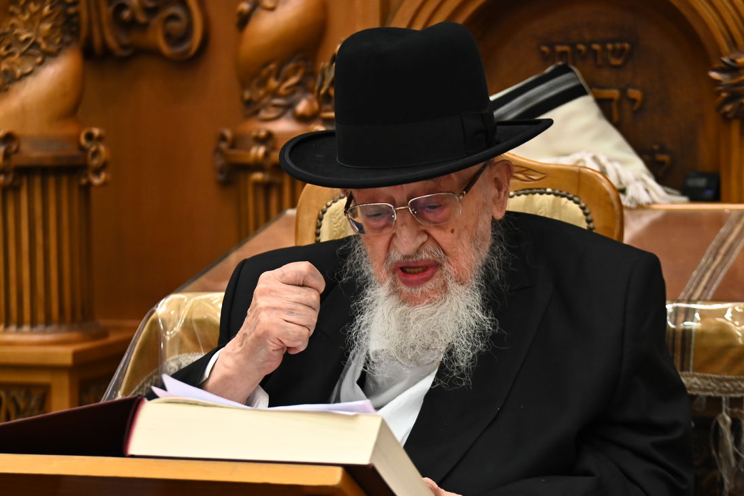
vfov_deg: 13.0
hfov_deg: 19.5
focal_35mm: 105
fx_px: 2169
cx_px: 345
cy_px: 238
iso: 2500
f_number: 5
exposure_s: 1/160
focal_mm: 82
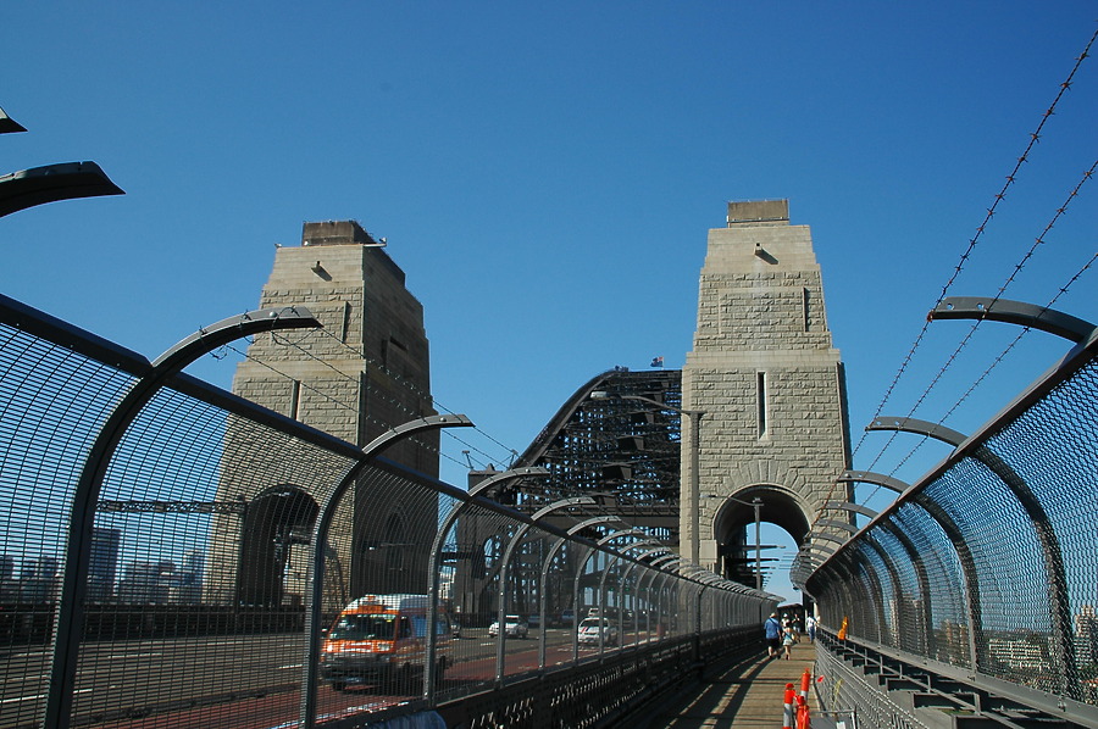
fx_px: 1005
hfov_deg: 57.3
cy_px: 364
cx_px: 549
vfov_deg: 39.9
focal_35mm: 33
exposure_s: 1/125
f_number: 9
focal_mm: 22
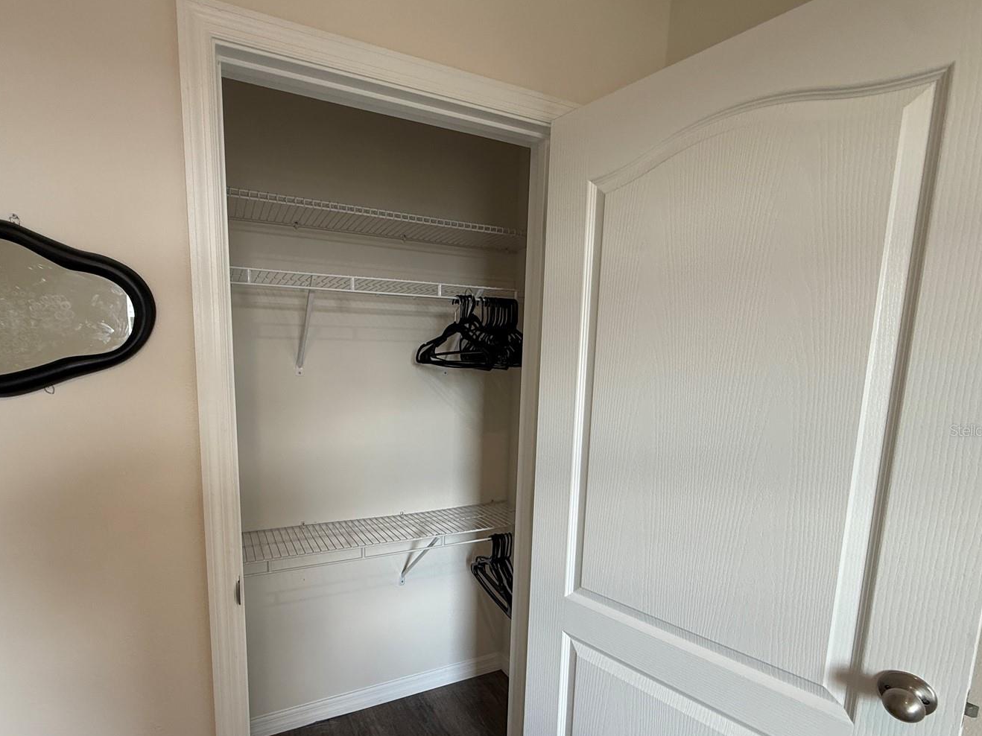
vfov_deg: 74.1
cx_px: 424
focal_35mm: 17
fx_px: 482
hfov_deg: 90.5
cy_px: 430
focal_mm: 2.22
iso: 160
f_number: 2.2
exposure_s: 1/120
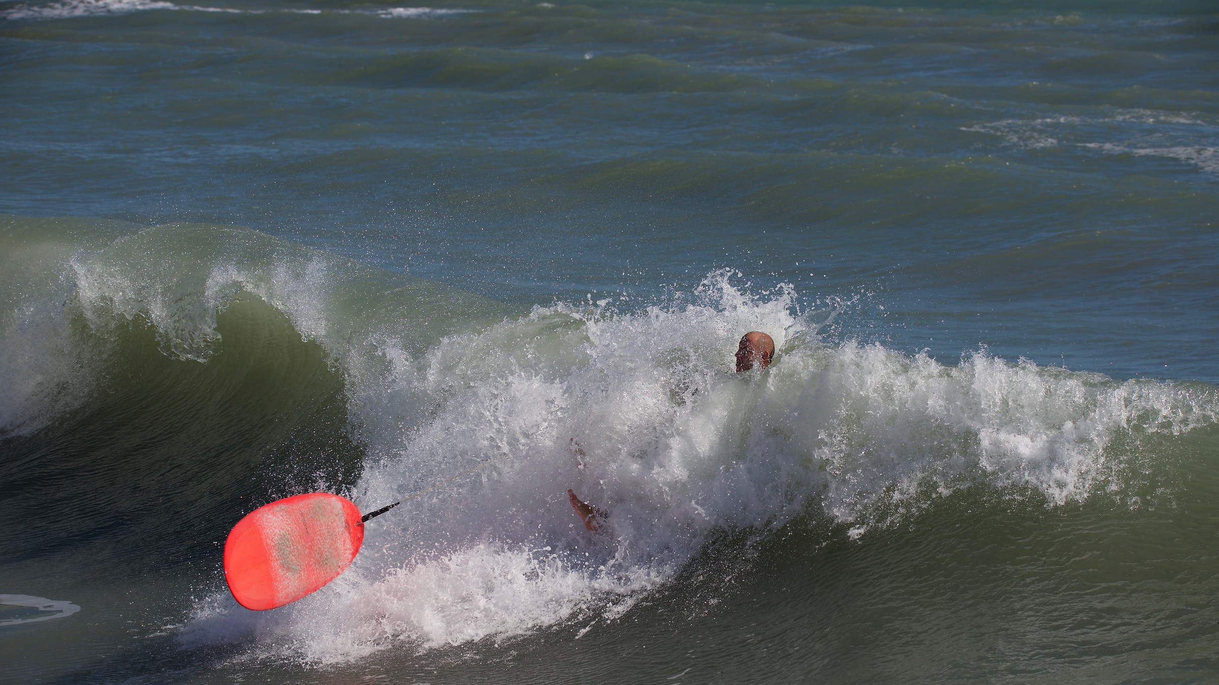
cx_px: 612
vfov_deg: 7.7
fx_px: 5107
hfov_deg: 13.6
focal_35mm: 158
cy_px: 392
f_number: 8
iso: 200
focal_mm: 150
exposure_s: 1/1600
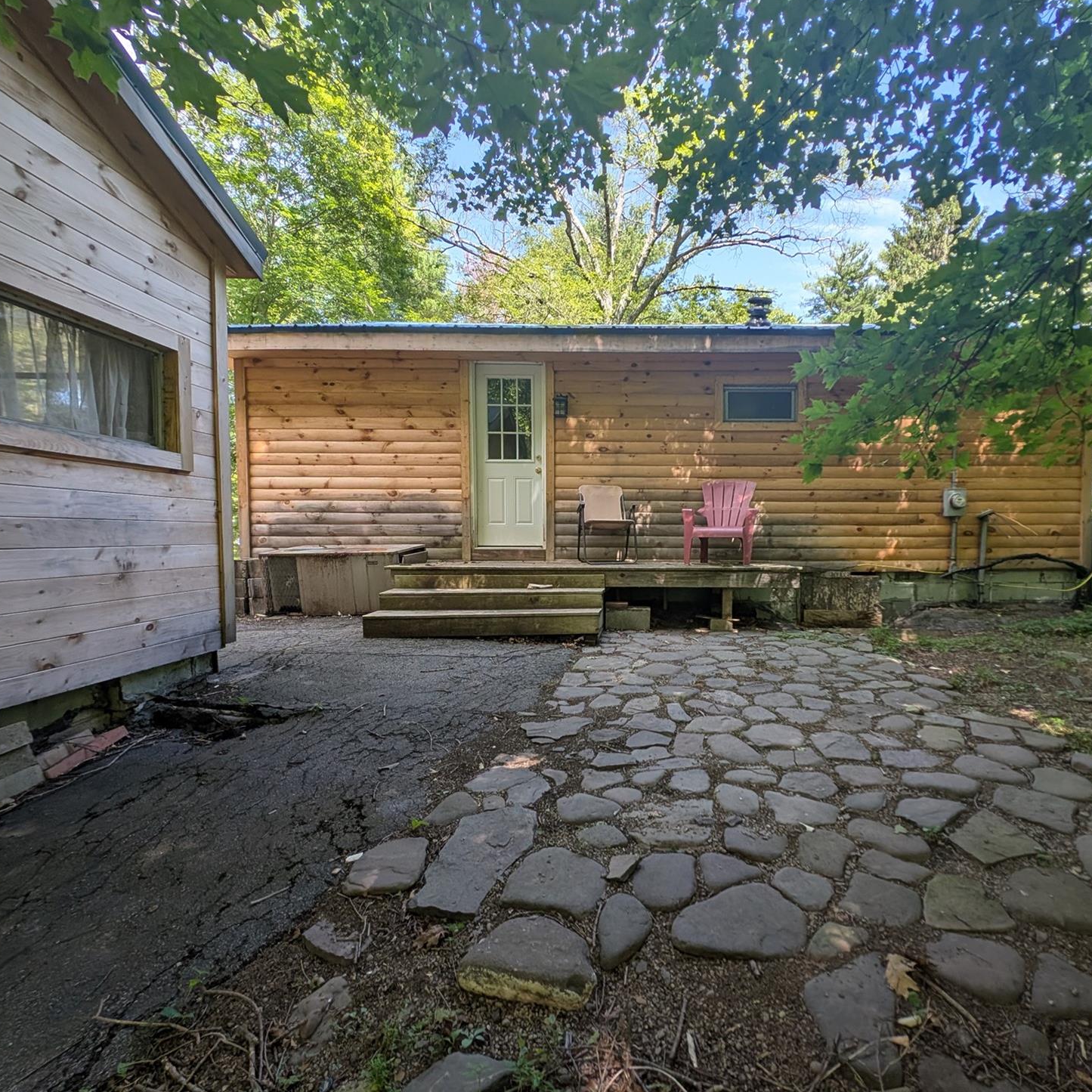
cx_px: 651
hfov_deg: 90.0
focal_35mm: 15
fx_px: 535
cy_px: 572
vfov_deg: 91.1
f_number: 1.95
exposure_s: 1/316
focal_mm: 2.23
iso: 46
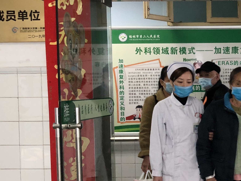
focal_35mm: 73
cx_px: 253
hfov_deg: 25.1
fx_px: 508
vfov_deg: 20.1
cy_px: 125
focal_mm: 3.99
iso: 64
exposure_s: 1/17
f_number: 1.8
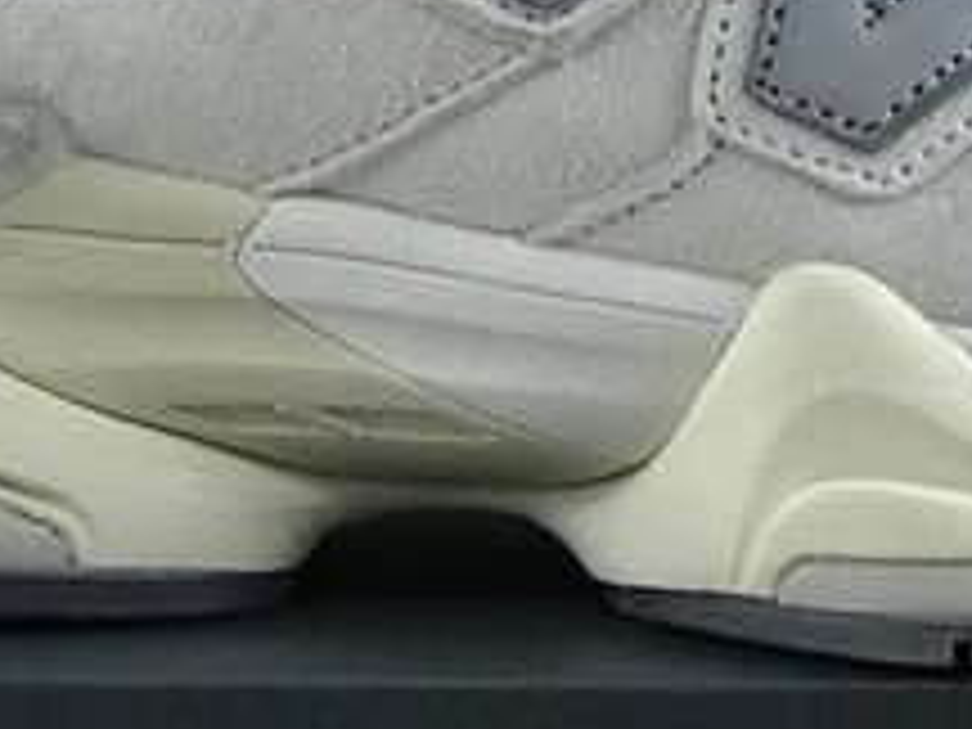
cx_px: 716
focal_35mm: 195
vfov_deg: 7.6
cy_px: 106
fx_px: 5476
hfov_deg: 10.1
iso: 64
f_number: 2.8
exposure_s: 1/50
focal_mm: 6.6
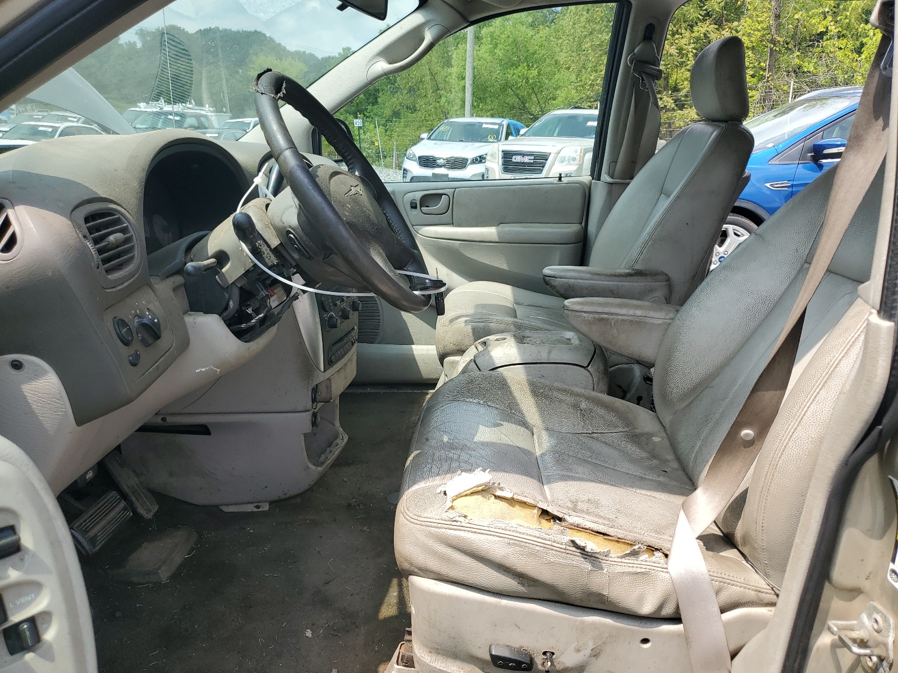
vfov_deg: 53.1
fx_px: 674
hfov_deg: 67.3
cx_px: 449
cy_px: 336
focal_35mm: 26
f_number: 1.5
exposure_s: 1/1429
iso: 50
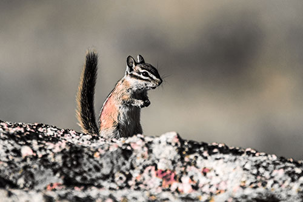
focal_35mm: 1200
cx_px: 152
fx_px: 10096
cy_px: 101
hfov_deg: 1.7
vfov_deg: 1.1
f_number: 13
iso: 1600
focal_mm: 1200
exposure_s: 1/1250
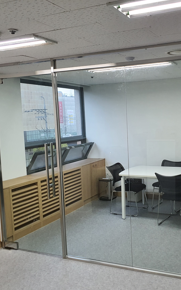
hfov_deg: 33.1
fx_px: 300
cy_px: 146
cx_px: 129
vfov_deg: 51.5
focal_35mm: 38
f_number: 2.4
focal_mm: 4.3
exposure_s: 1/120
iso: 250
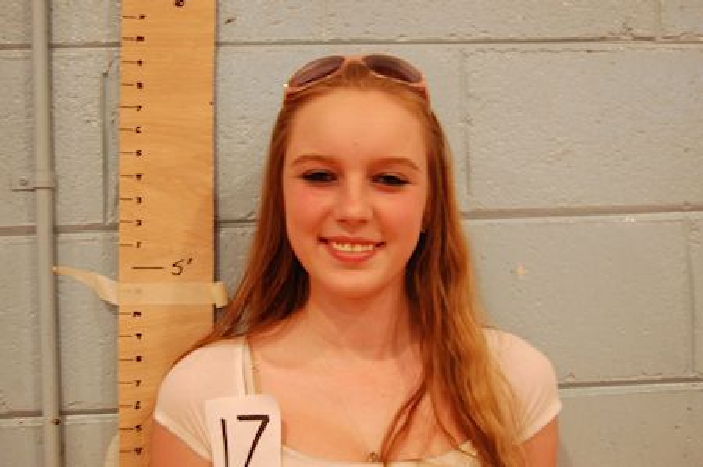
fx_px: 878
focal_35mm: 45
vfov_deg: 29.8
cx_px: 352
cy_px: 234
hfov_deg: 43.6
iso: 800
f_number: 4.2
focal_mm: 30
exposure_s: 1/13
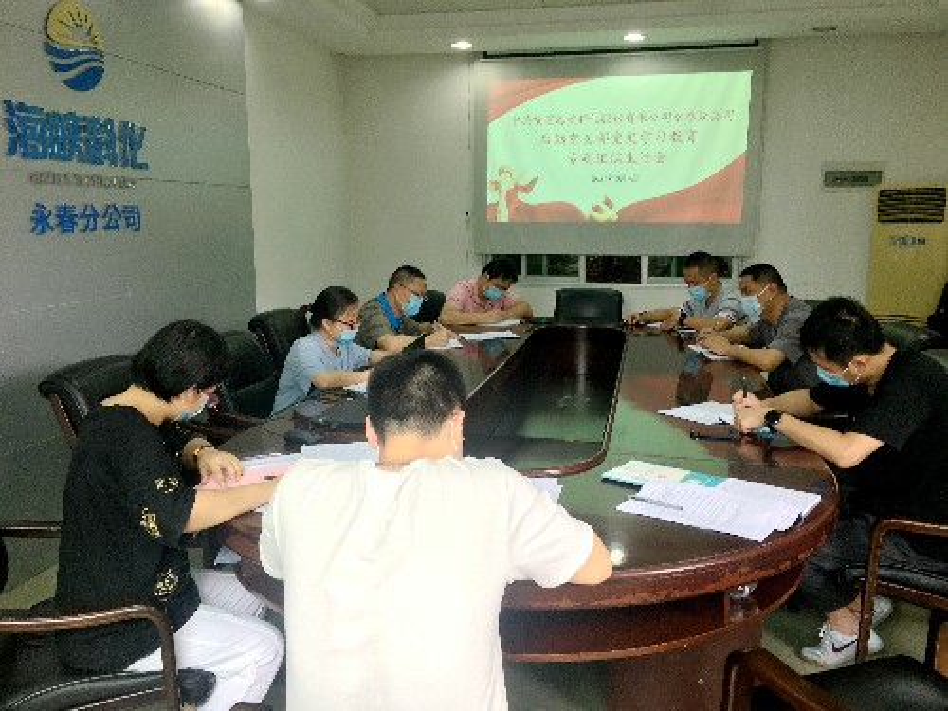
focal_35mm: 29
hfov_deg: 61.7
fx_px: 794
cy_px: 356
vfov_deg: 48.2
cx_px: 474
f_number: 2.2
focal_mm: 4.15
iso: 25
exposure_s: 1/50
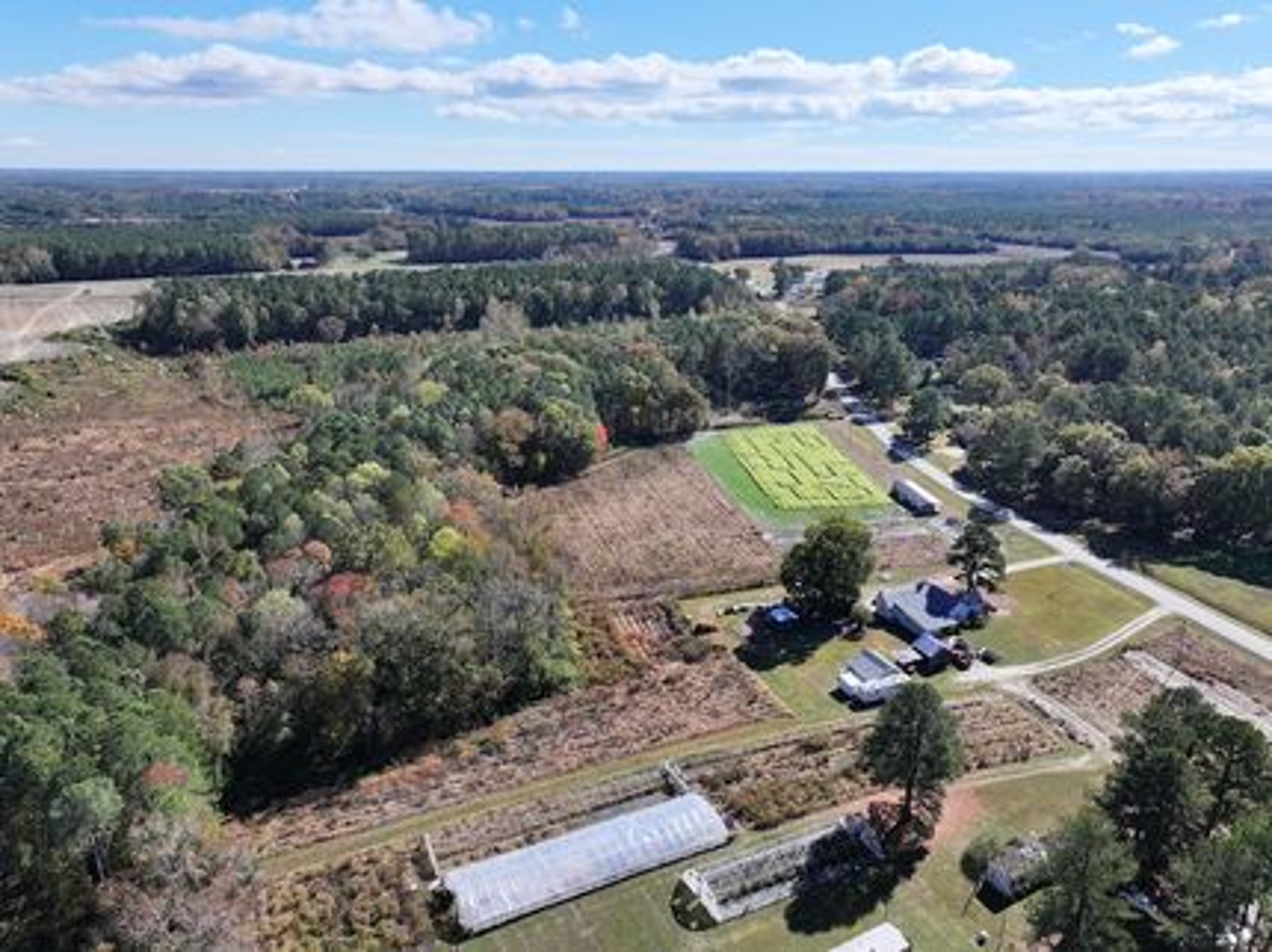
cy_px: 476
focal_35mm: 24
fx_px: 881
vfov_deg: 56.8
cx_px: 636
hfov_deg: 71.6
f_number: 2.8
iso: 320
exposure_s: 1/3200
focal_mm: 12.29
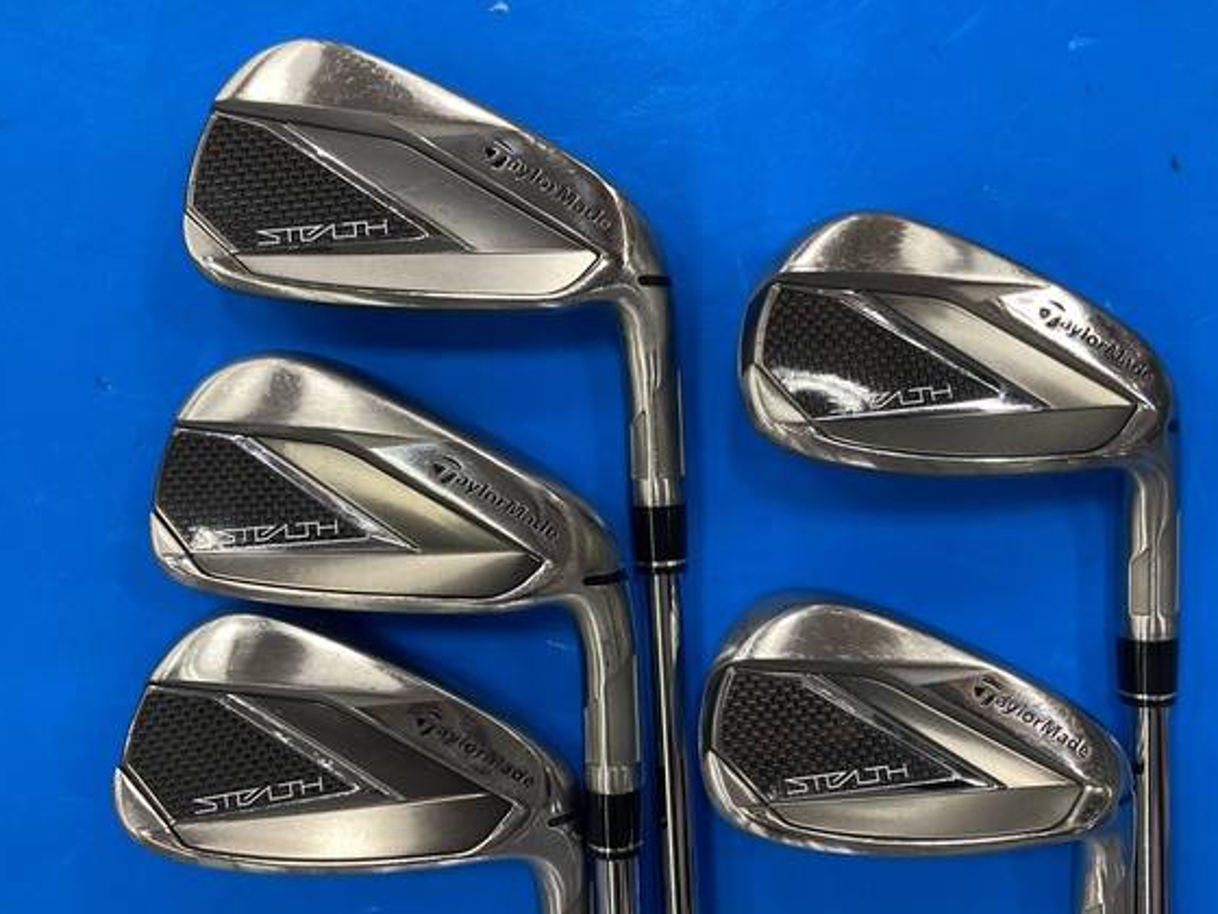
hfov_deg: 56.8
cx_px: 650
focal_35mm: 32
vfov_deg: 44.1
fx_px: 1126
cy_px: 516
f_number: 1.8
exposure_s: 1/100
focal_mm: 3.99
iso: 64
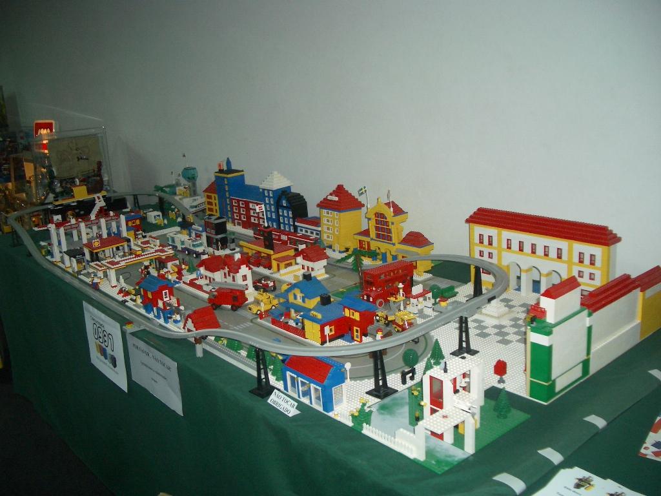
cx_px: 330
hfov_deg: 52.6
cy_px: 248
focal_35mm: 35
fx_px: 668
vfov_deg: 40.7
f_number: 2.6
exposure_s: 1/60
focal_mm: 5.8
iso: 100
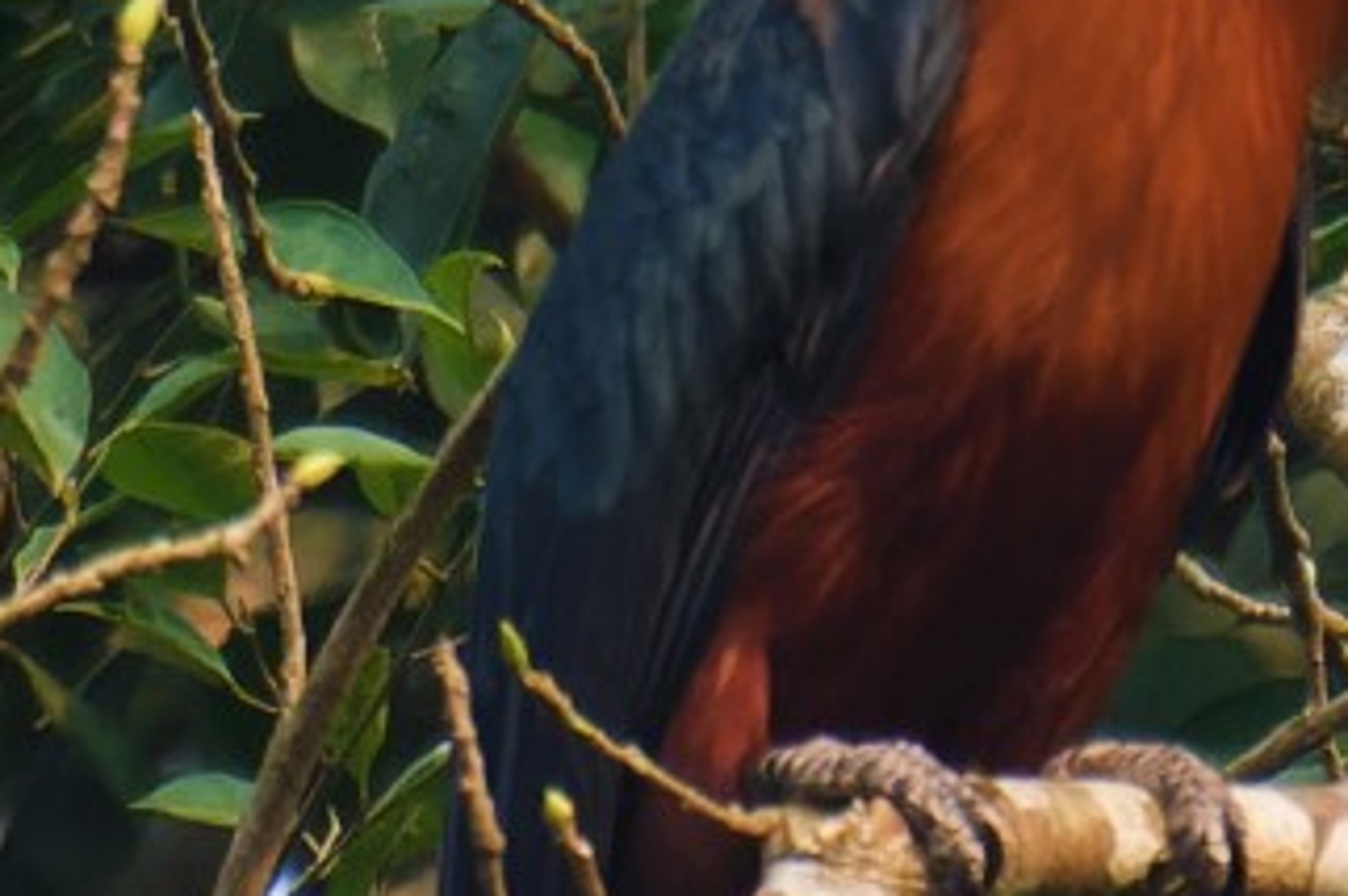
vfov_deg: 0.4
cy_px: 632
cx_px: -138
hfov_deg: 0.5
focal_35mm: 3778
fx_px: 141319
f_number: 6.3
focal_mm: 500
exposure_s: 1/800
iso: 1600
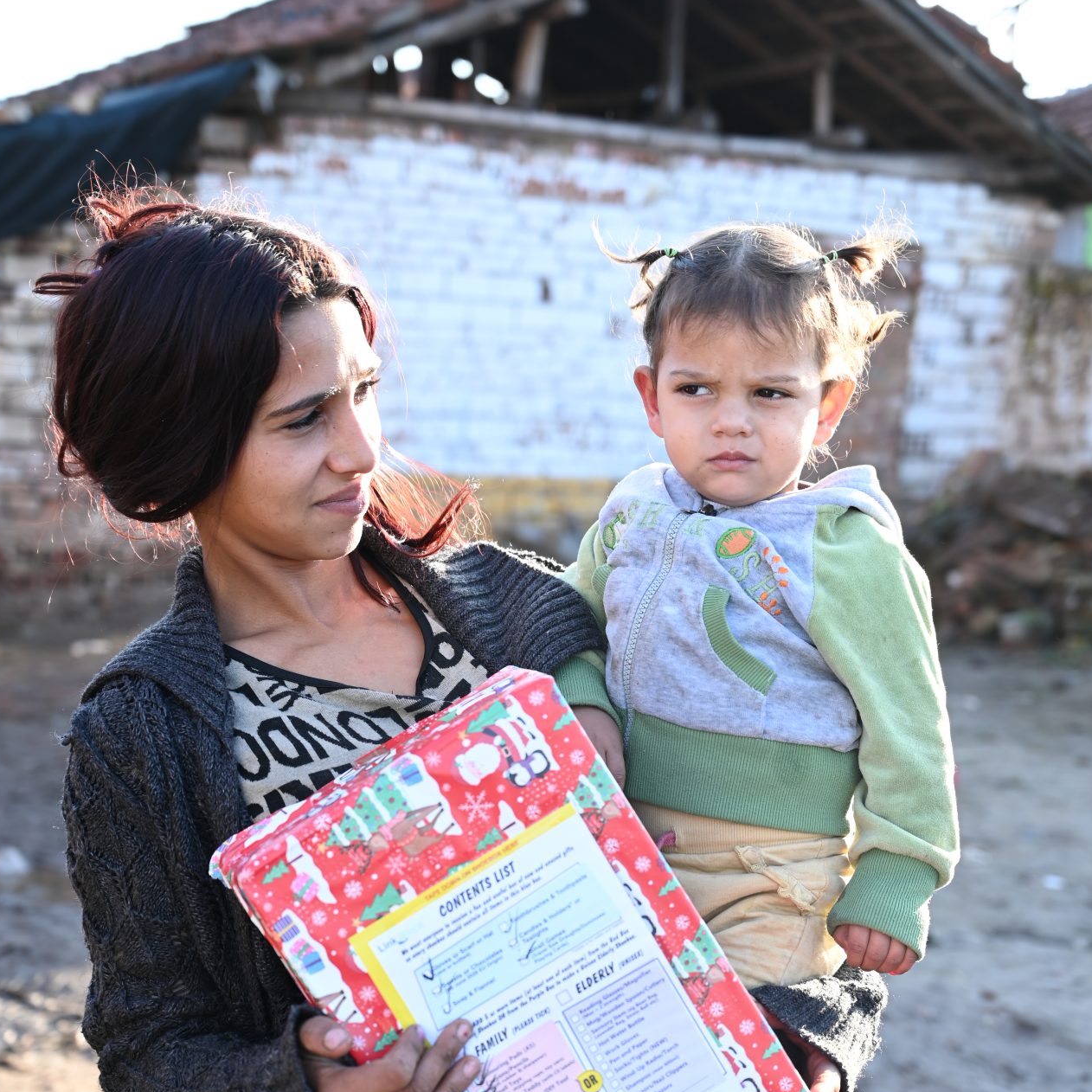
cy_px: 727
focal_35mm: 62
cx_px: 546
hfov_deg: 27.7
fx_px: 2213
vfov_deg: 27.6
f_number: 4
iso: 100
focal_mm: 48
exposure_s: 1/100
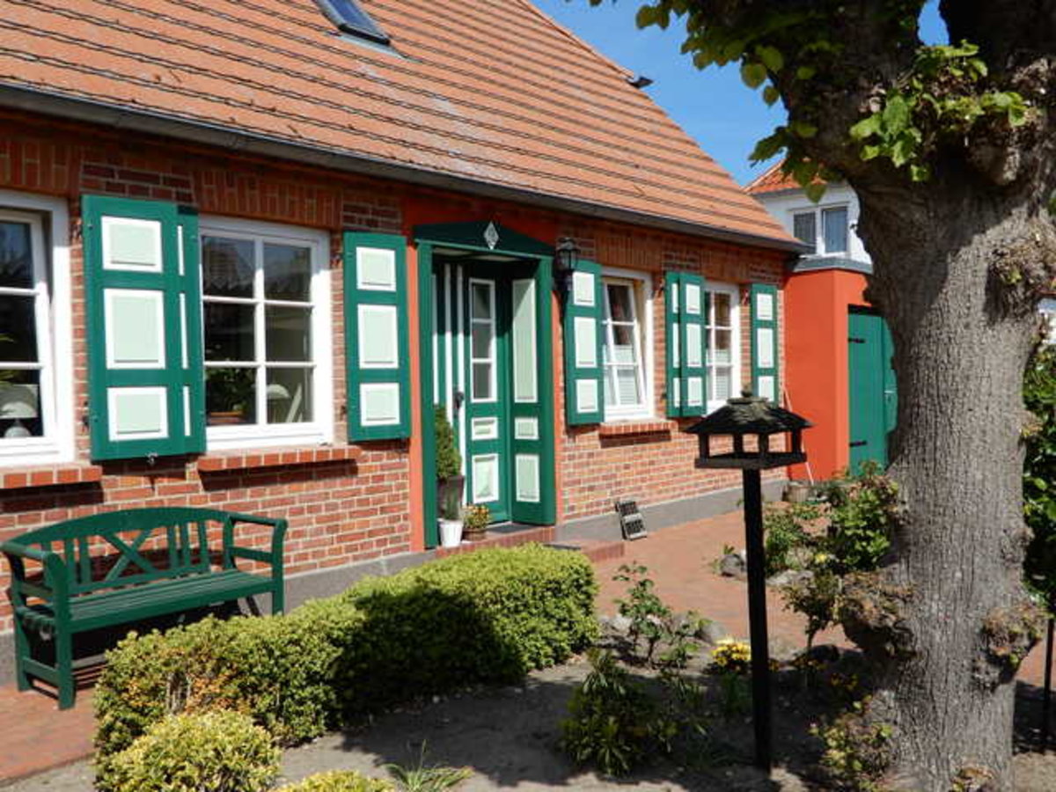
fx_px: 1068
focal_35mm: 35
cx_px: 528
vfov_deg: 40.7
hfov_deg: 52.6
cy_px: 396
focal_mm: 6.2
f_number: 4
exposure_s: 1/1000
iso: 80
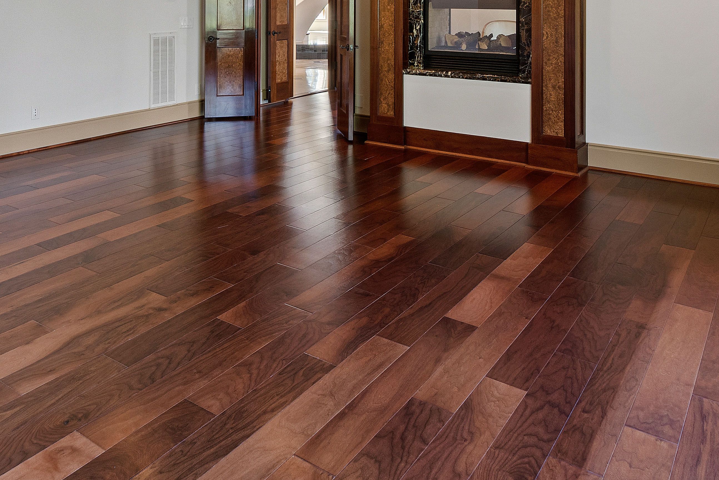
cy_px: -10
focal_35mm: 32
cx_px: 264
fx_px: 639
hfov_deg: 57.9
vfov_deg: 36.5
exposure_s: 1/1.25
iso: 100
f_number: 8
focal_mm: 10
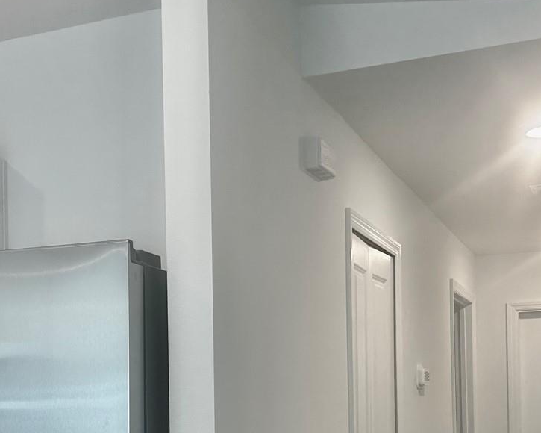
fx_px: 897
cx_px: 214
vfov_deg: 26.3
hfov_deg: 33.5
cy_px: 379
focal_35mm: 56
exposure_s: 1/120
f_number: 1.5
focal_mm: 5.7
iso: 80
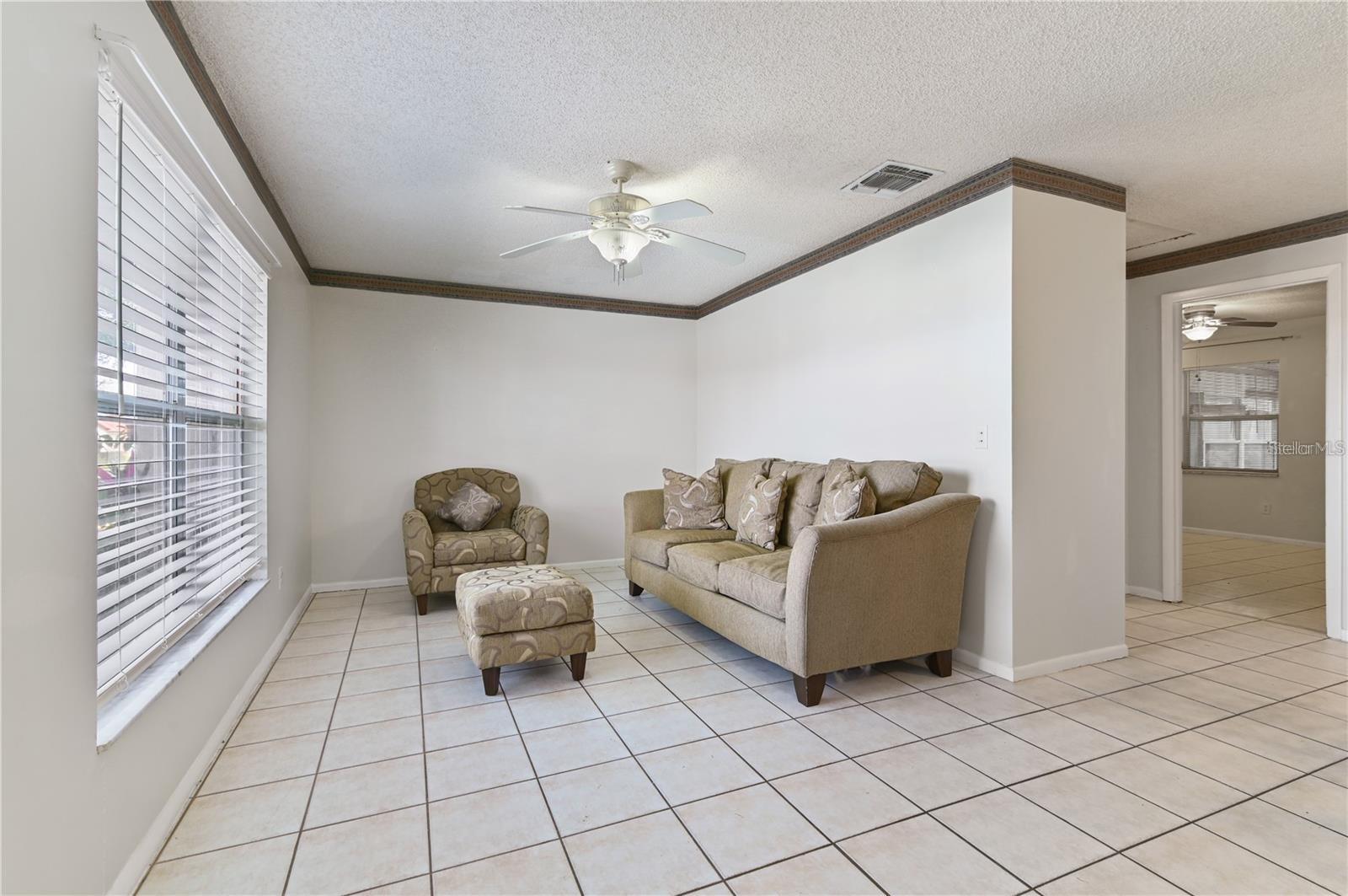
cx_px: 674
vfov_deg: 73.6
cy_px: 448
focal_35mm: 16
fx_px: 598
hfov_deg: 96.8
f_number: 8
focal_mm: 16
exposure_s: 1/2.5
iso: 100
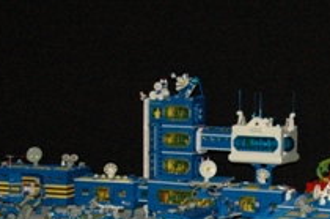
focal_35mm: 103
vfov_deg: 12.7
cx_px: 228
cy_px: 306
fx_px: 942
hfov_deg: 19.8
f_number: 4
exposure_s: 1/60
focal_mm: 18
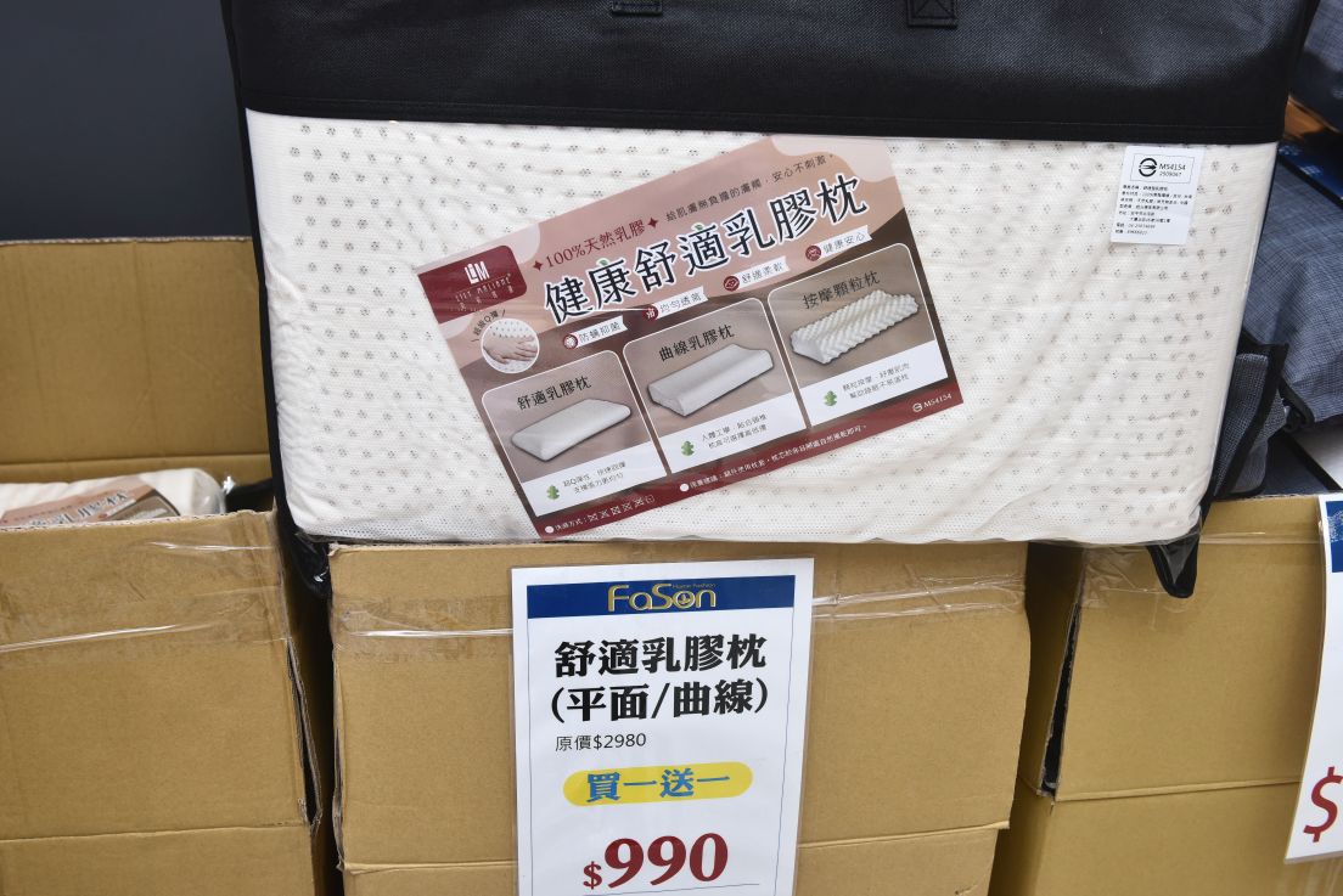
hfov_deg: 50.7
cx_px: 672
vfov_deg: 35.1
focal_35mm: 38
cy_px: 448
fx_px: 1418
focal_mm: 38
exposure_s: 1/80
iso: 1100
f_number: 8
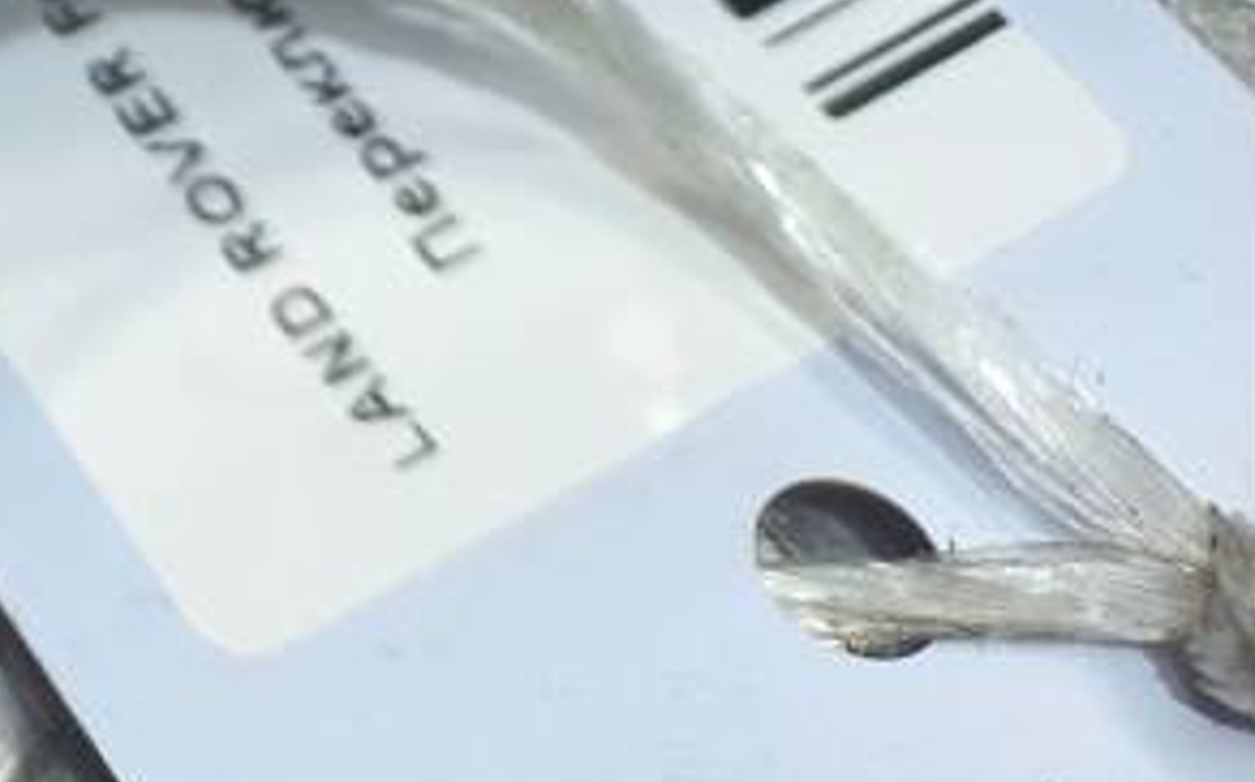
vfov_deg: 12.5
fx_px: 3178
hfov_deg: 18.2
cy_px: -743
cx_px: -920
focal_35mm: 93
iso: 40
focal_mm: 4.6
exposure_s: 1/100
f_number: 1.8
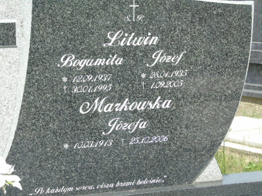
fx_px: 939
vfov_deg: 12.0
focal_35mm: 124
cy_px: 98
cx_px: 131
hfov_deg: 15.9
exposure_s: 1/250
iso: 80
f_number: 4.6
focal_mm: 22
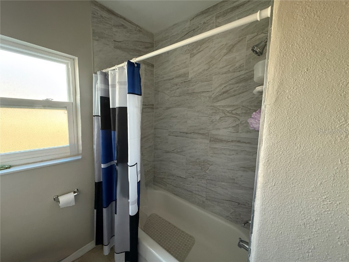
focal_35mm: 14
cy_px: 131
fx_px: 141
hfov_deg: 102.1
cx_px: 174
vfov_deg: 85.7
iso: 500
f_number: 2.2
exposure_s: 1/60
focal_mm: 2.22
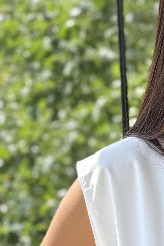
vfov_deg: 9.9
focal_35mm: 203
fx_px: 1388
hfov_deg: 6.6
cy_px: 340
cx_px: 300
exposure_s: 1/285
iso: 64
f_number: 1.78
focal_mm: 6.76
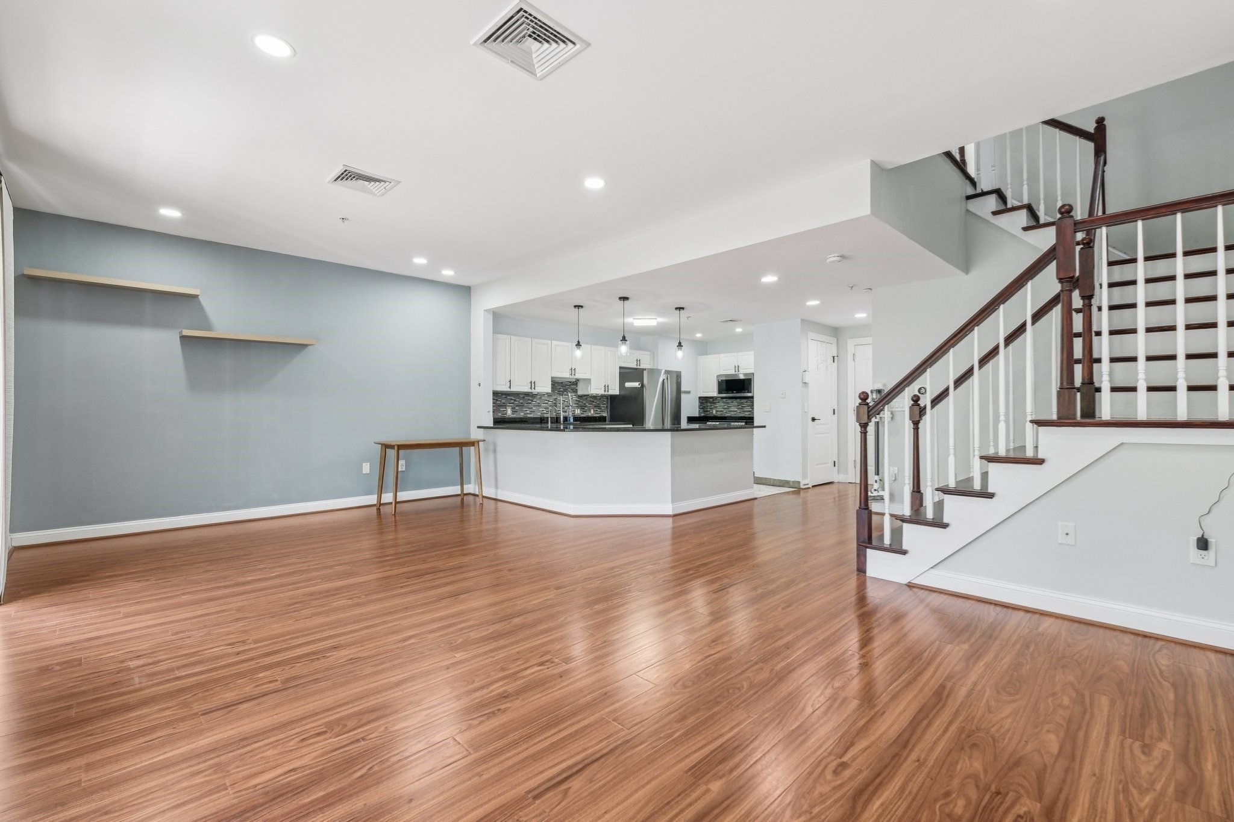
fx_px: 514
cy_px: 411
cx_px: 617
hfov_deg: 100.4
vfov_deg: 77.3
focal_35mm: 15
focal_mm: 10
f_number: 5.6
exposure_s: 1/15
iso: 320
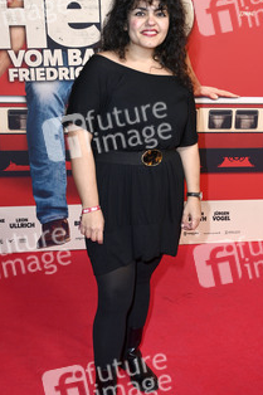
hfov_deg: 26.4
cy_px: 195
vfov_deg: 38.9
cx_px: 143
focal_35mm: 51
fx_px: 559
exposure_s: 1/250
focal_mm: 40
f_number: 5.6
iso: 800
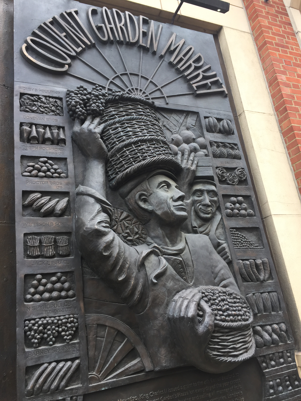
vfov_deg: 61.7
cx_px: 150
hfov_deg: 48.2
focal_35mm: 29
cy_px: 200
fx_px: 336
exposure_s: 1/159
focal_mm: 4.15
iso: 32
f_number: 2.2
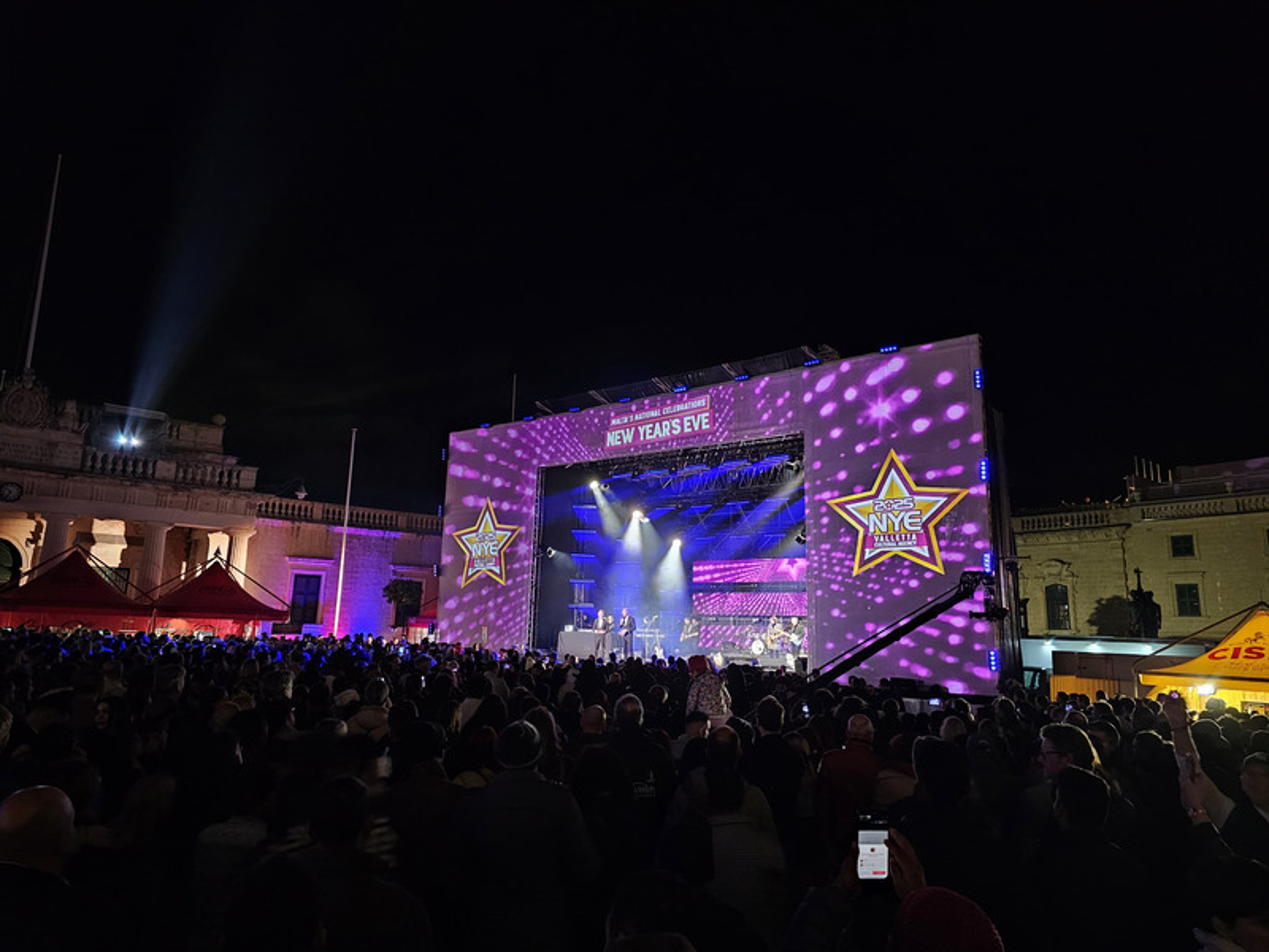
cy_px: 476
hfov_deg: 73.9
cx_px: 634
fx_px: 843
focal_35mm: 23
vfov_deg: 58.9
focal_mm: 6.3
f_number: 1.7
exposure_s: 1/25
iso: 800
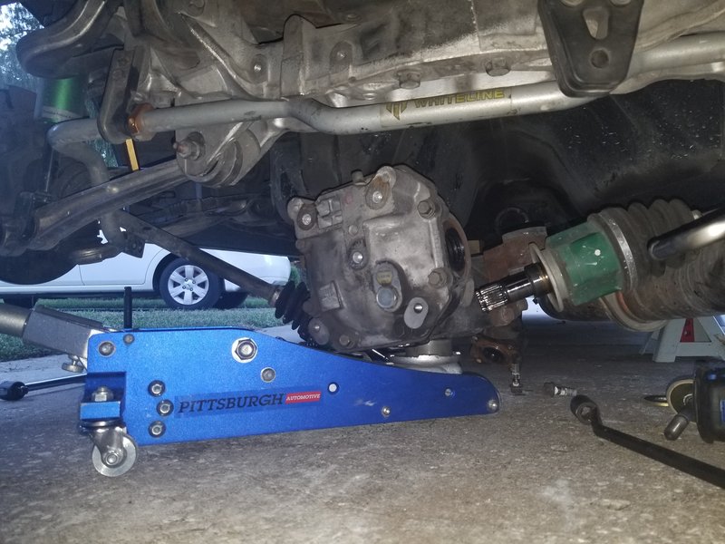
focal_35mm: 26
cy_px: 272
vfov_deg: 53.1
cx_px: 362
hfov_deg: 67.3
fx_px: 545
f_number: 1.7
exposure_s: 1/40
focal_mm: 4.25
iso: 100
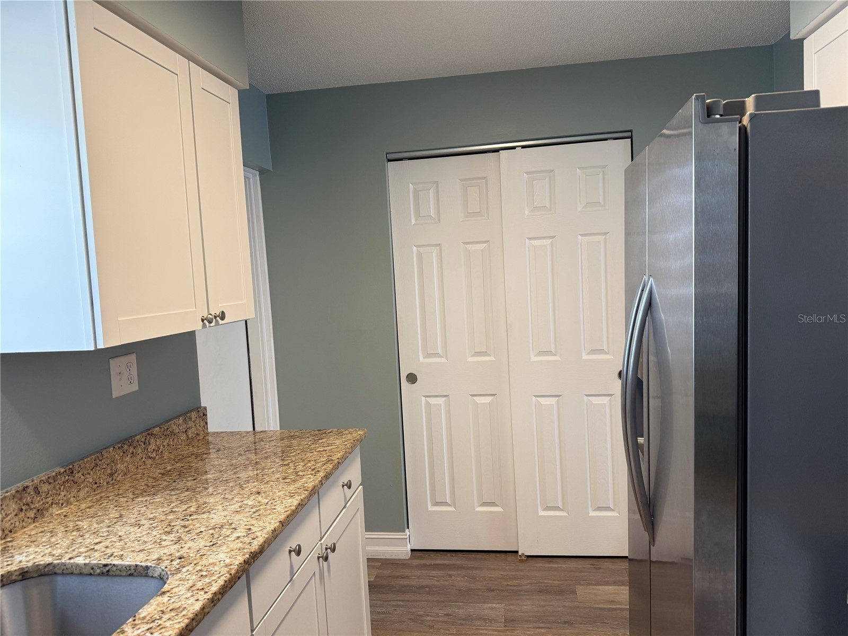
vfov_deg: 56.8
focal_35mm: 24
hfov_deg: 71.6
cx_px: 424
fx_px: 588
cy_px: 318
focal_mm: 6.76
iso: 200
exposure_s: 1/120
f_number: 1.78
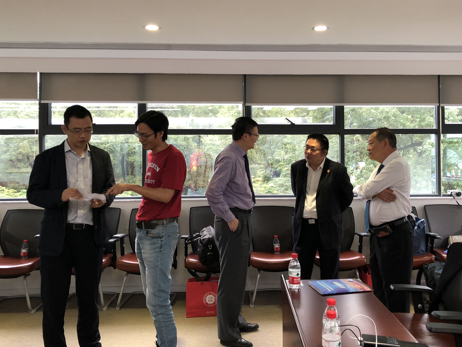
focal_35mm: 33
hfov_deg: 55.2
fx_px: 440
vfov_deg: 42.9
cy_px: 153
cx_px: 258
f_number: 1.8
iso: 40
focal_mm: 4
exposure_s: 1/17
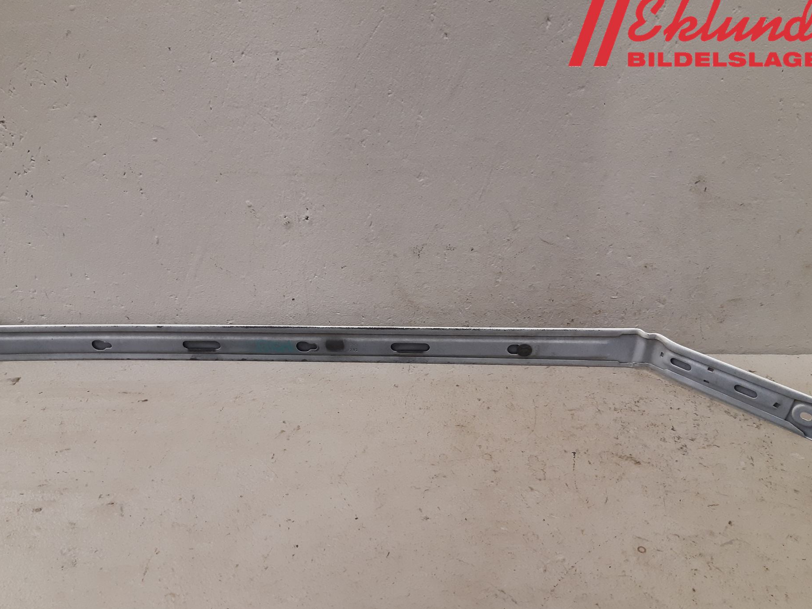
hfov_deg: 61.6
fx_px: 680
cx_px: 387
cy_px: 331
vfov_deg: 48.2
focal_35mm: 29
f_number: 1.7
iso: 125
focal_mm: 3.93
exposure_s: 1/50
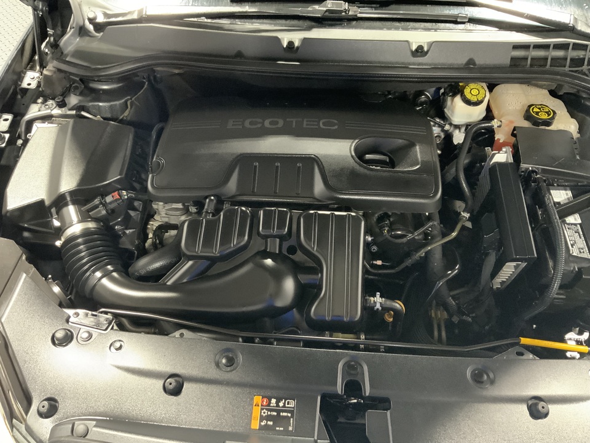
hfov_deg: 61.7
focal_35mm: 29
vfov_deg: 48.2
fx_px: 494
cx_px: 295
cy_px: 222
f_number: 1.8
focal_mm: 3
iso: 400
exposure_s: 1/30
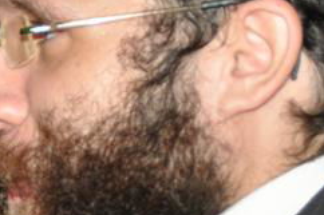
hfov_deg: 4.0
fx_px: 4569
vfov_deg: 2.7
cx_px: -195
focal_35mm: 508
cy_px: 65
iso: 800
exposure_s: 1/60
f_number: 5
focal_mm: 80
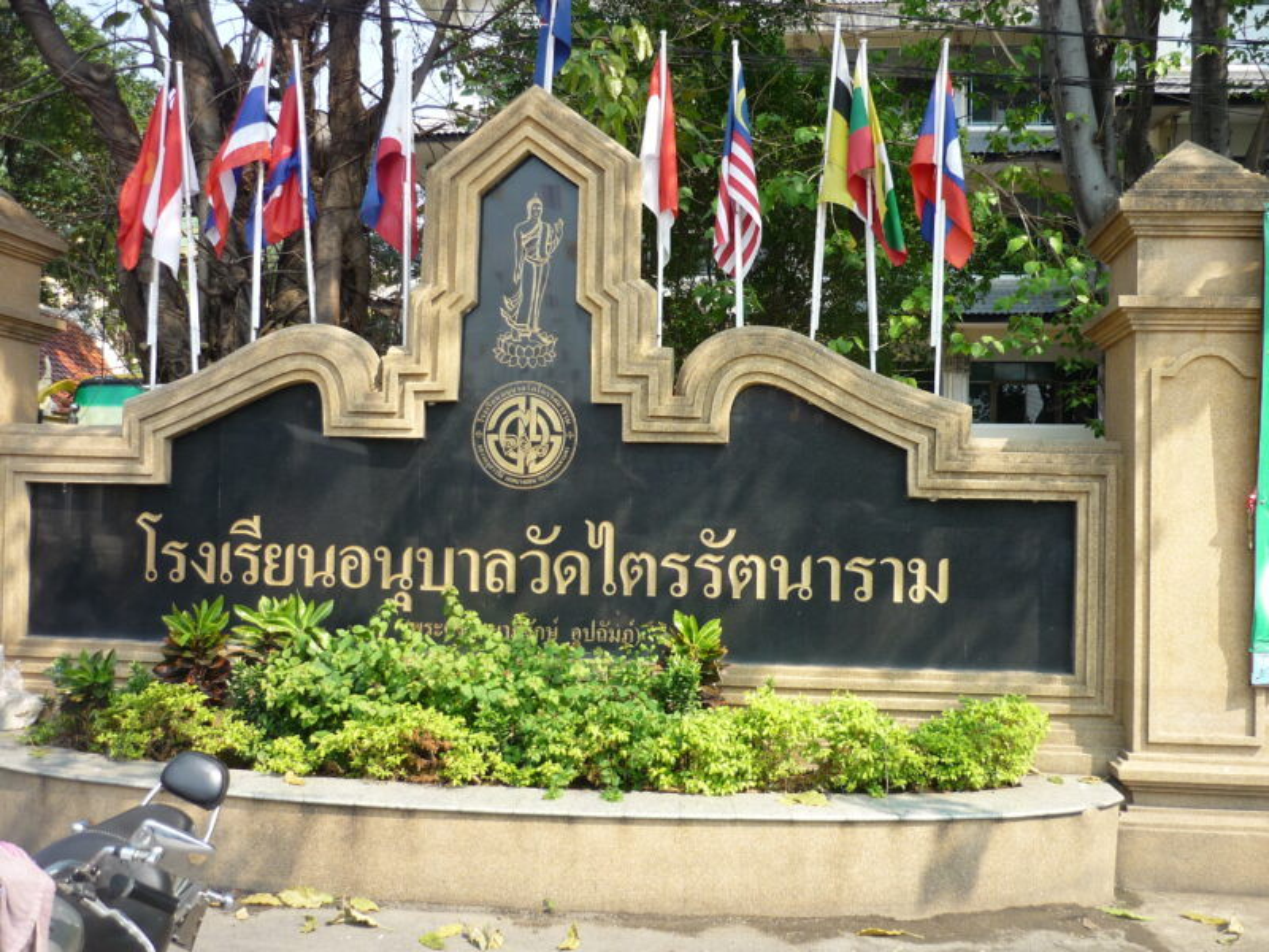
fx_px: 1210
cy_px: 476
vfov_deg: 42.9
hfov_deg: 55.4
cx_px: 634
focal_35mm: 33
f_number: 2.8
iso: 100
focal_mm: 5.5
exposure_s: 1/400
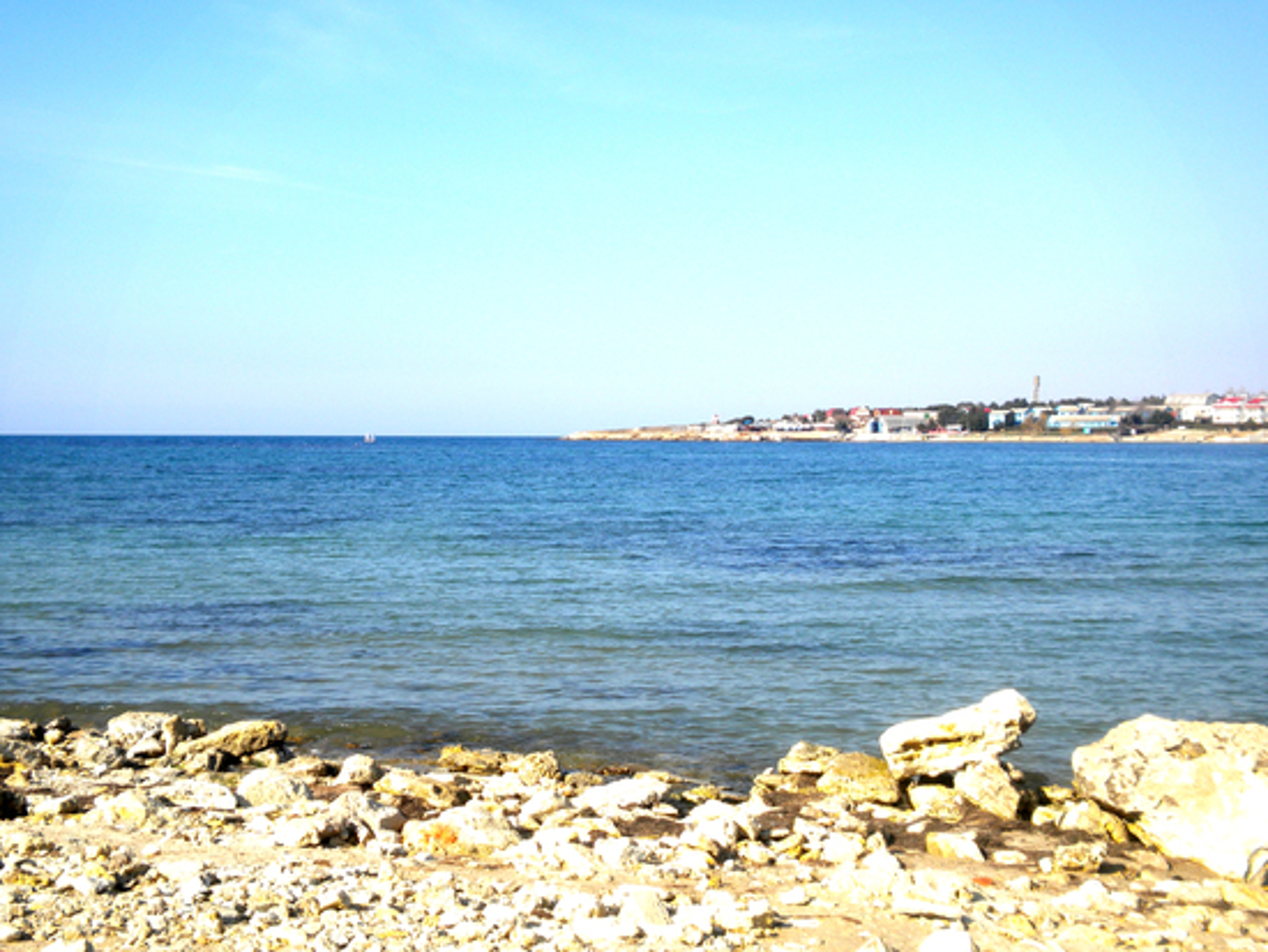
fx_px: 1906
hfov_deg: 36.8
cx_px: 634
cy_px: 476
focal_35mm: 52
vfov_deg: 28.1
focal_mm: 9.3
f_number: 5.6
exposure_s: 1/384
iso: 80
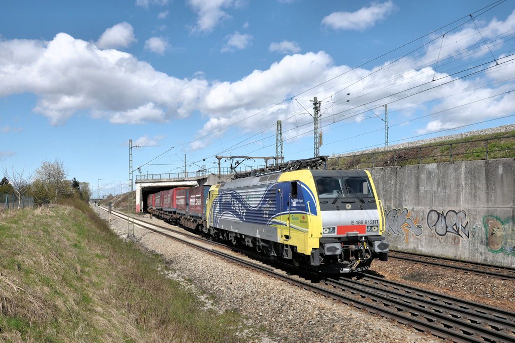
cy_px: 172
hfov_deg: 73.7
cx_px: 258
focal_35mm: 24
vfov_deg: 53.1
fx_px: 343
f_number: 9
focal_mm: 16
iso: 320
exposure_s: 1/800
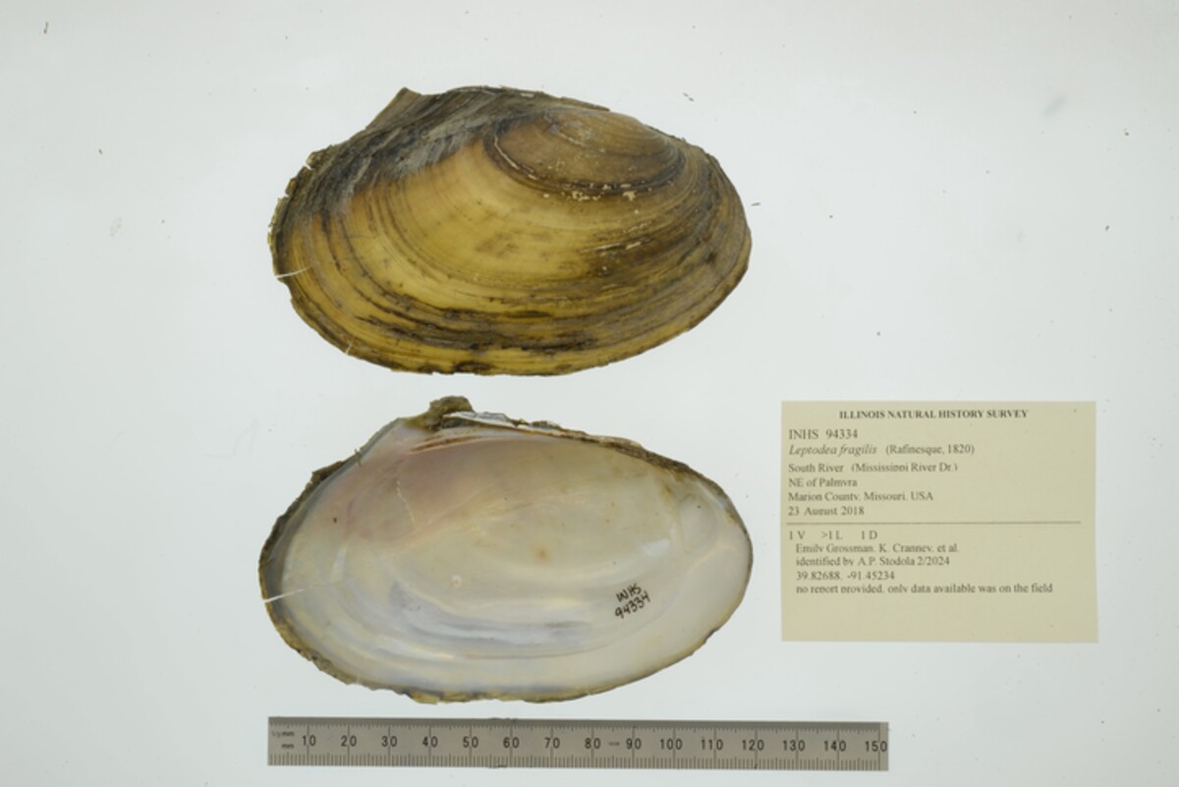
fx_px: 1966
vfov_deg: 22.6
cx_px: 590
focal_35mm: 60
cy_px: 394
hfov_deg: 33.4
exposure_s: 1/10
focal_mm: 60
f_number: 32
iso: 100
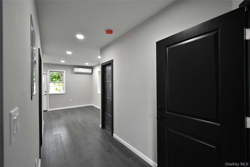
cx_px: 125
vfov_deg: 77.3
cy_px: 84
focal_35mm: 15
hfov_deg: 100.4
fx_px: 104
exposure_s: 1/160
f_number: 4.5
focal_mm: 10
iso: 4000
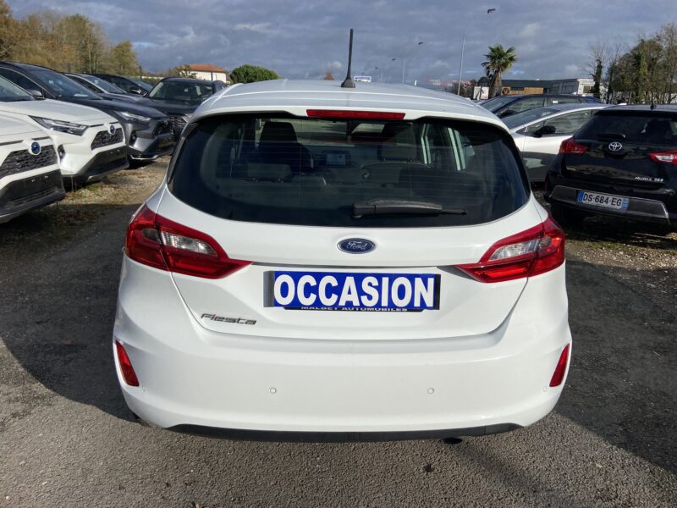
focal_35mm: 26
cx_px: 338
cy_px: 254
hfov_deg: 67.3
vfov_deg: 53.1
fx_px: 508
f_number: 1.8
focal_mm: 4.25
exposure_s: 1/7194
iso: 32
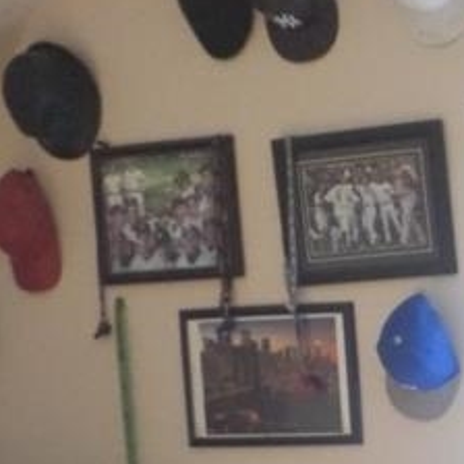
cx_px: 791
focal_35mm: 93
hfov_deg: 16.2
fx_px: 1410
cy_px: 472
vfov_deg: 18.2
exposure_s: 1/30
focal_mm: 4.1
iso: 800
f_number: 2.8
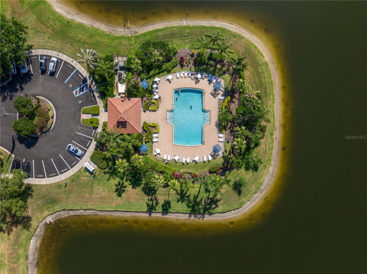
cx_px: 184
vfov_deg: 56.7
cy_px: 137
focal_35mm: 24
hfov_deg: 71.6
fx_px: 254
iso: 100
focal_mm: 12.29
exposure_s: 1/120
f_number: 2.8
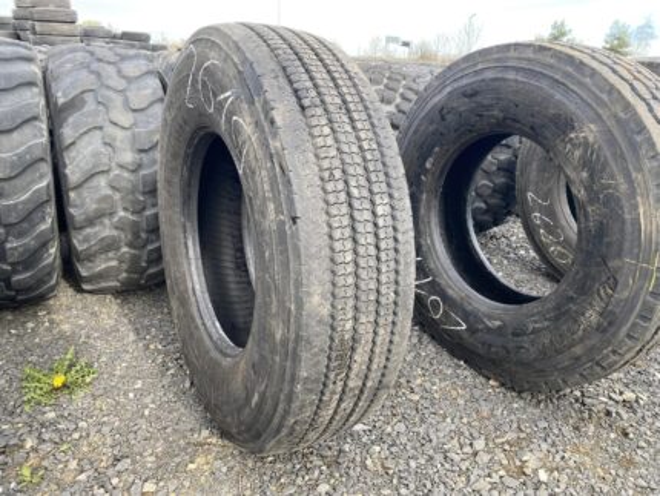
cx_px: 330
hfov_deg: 67.3
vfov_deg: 53.1
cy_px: 248
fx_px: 496
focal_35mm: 26
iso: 32
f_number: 1.8
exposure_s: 1/180
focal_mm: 4.25
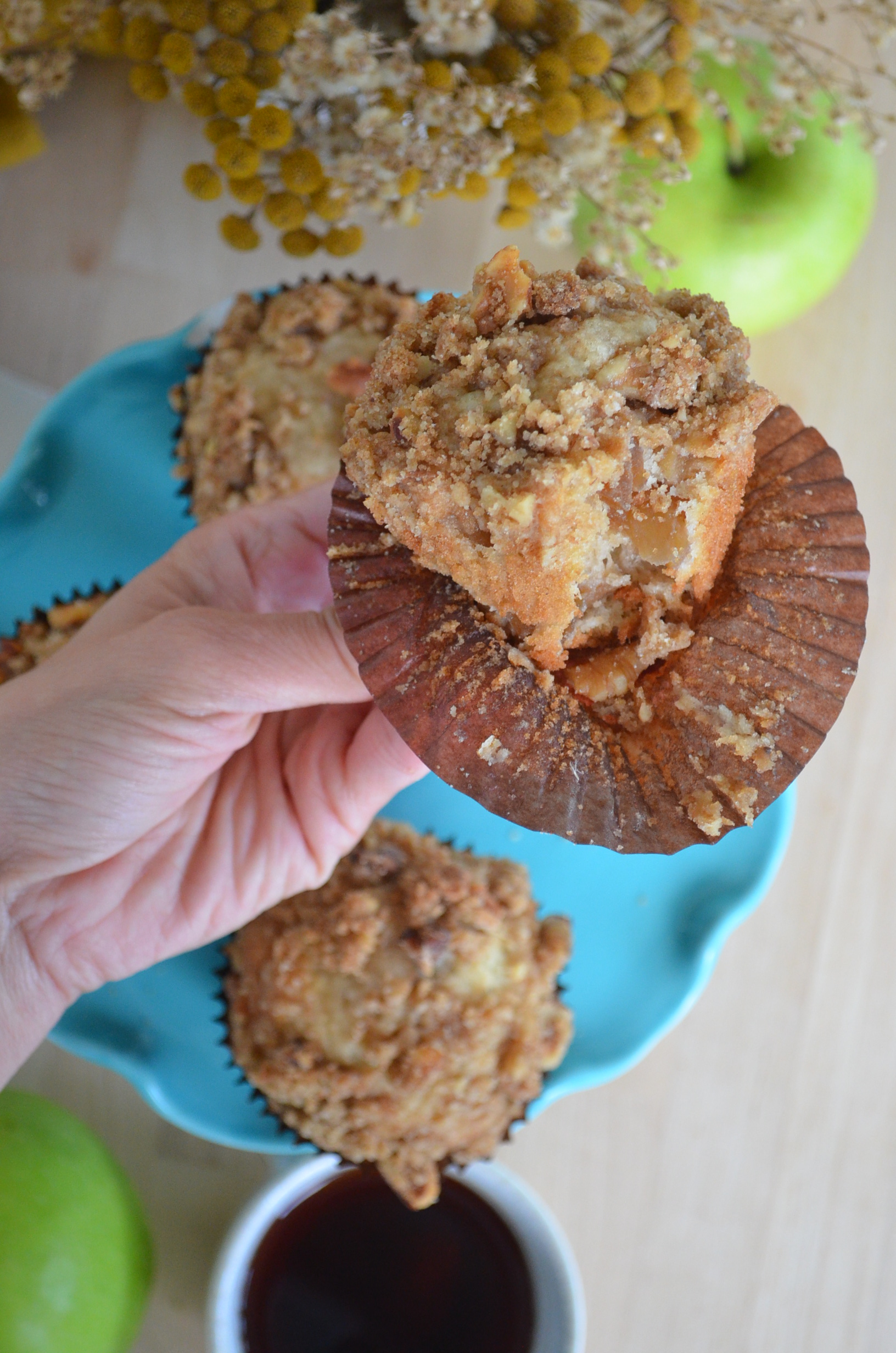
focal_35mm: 68
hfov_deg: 20.1
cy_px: 676
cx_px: 448
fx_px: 2531
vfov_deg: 29.9
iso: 1600
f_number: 5.3
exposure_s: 1/30
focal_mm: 45
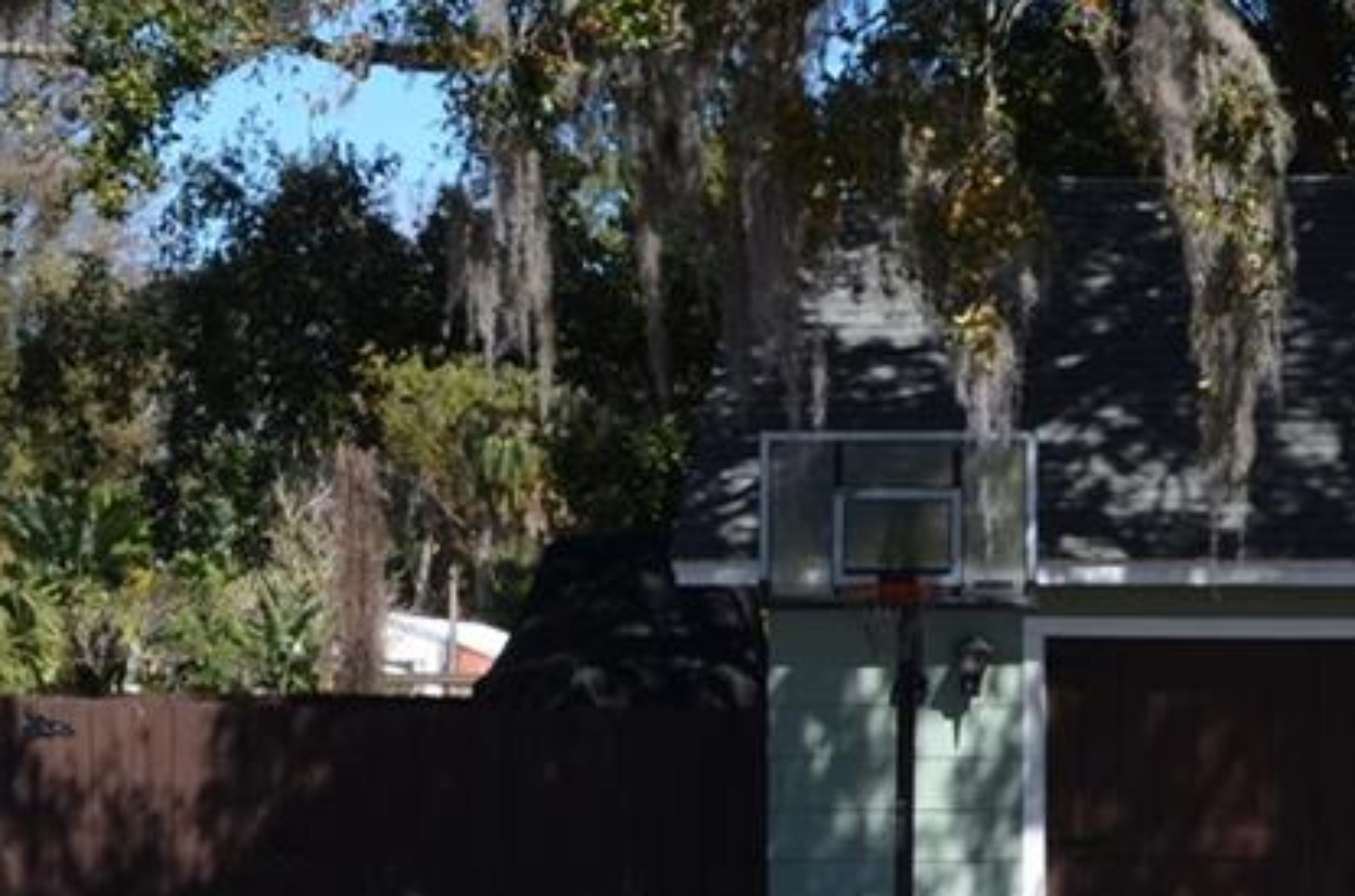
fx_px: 4767
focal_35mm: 127
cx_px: 492
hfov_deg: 16.2
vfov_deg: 10.7
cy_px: 611
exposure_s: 1/250
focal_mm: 22
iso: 160
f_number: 8
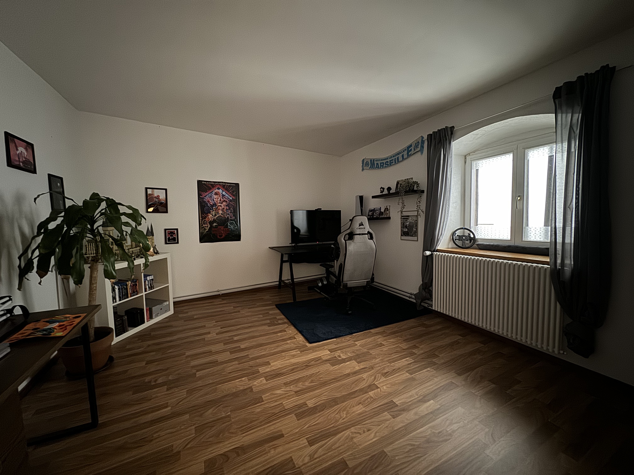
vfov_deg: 85.7
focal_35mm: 14
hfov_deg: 102.1
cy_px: 238
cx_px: 317
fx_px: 256
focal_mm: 2.22
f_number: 2.2
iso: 1000
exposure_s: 1/14
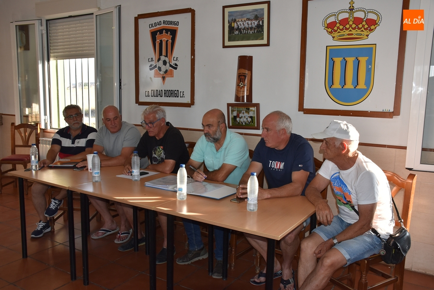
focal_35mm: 33
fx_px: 398
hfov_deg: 57.2
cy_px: 145
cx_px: 217
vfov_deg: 40.1
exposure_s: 1/125
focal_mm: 22
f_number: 5.6
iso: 400
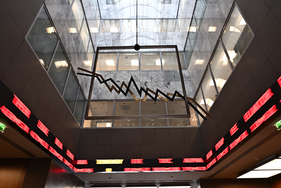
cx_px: 140
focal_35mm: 24
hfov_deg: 73.7
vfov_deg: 53.1
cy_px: 94
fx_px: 187
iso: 50
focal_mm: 24
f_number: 10
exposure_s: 1/1.6
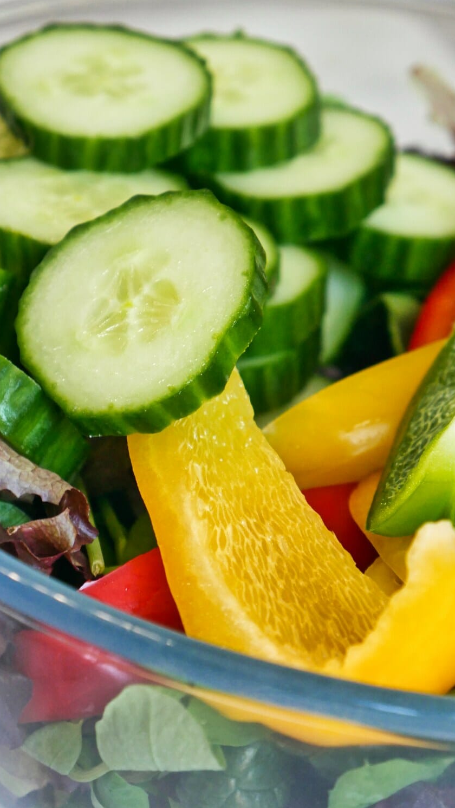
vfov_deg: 23.2
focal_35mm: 92
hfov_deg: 13.2
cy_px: 405
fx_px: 1973
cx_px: 202
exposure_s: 1/50
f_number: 5.6
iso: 800
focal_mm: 42
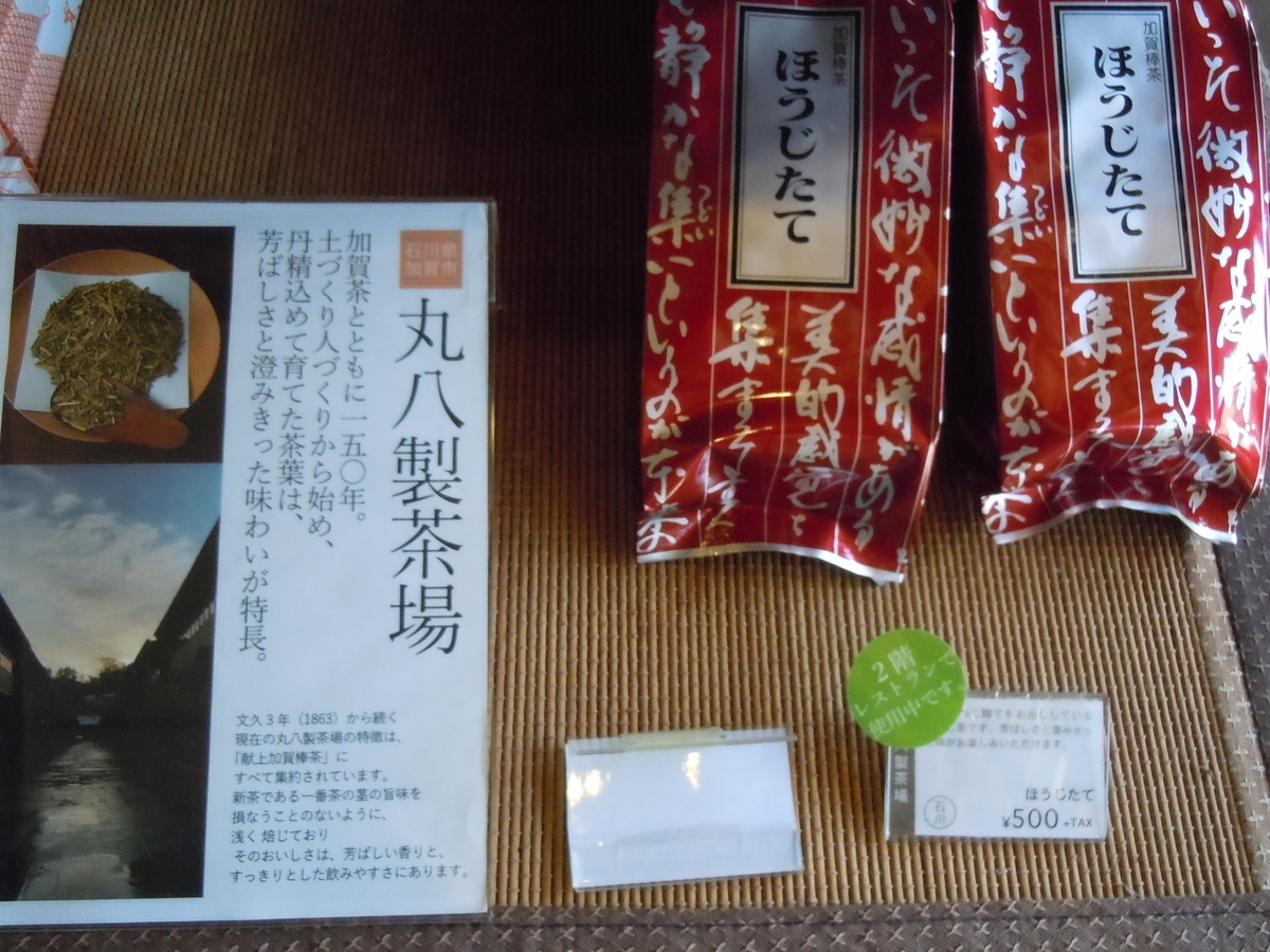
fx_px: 1211
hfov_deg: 55.4
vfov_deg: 42.9
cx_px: 635
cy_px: 476
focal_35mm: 33
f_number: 4
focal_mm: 5.9
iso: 800
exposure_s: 1/100
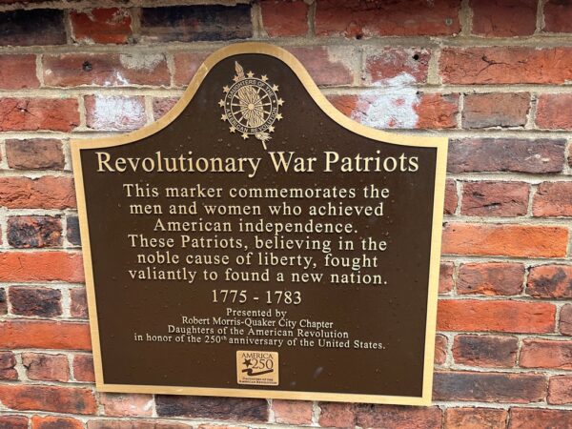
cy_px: 214
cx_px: 286
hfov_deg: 67.3
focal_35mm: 26
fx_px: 430
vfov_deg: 53.1
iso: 64
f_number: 1.6
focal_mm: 5.1
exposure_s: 1/130
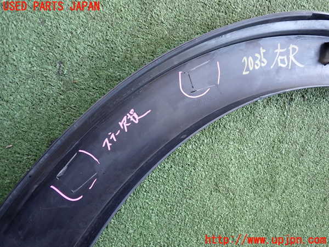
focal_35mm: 30
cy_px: 124
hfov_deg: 60.0
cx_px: 164
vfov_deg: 46.8
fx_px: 285
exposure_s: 1/60
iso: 200
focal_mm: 5.4
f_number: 2.3
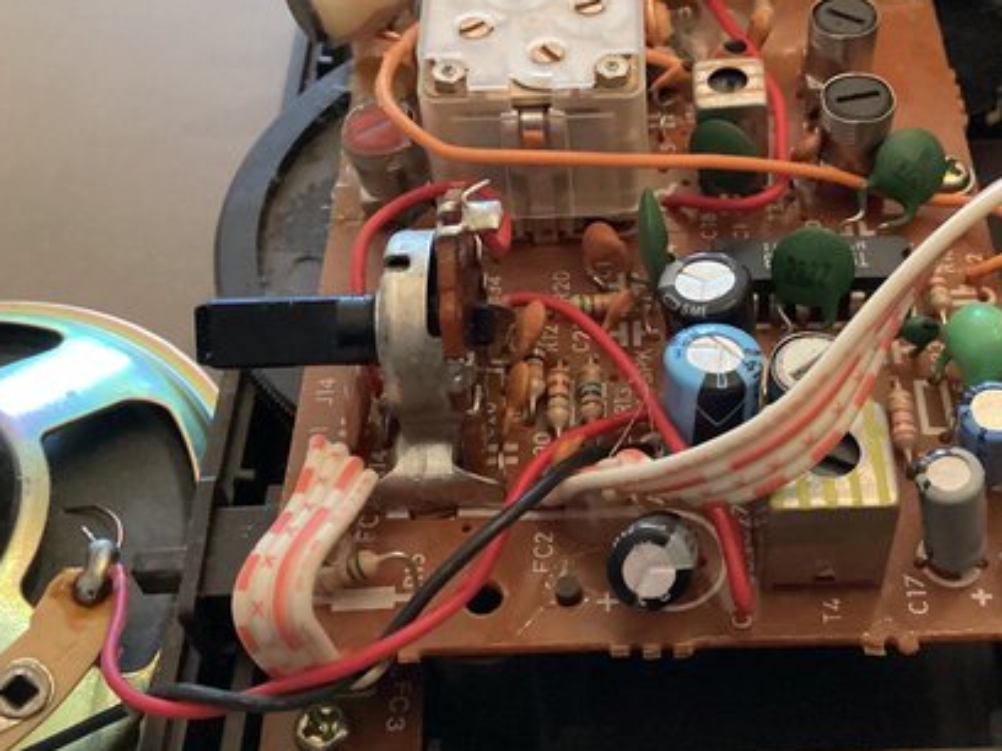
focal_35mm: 45
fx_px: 1303
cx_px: 658
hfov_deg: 41.6
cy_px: 319
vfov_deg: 32.1
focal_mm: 3.3
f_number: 2.4
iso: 640
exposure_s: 1/24
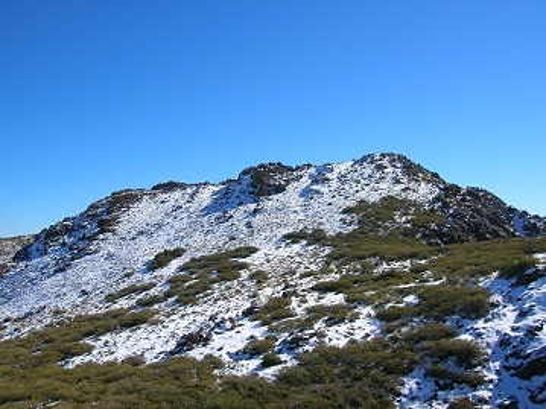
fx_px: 536
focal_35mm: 34
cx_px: 273
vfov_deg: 41.8
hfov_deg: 54.0
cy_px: 204
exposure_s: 1/515
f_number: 4.9
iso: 50
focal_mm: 5.7
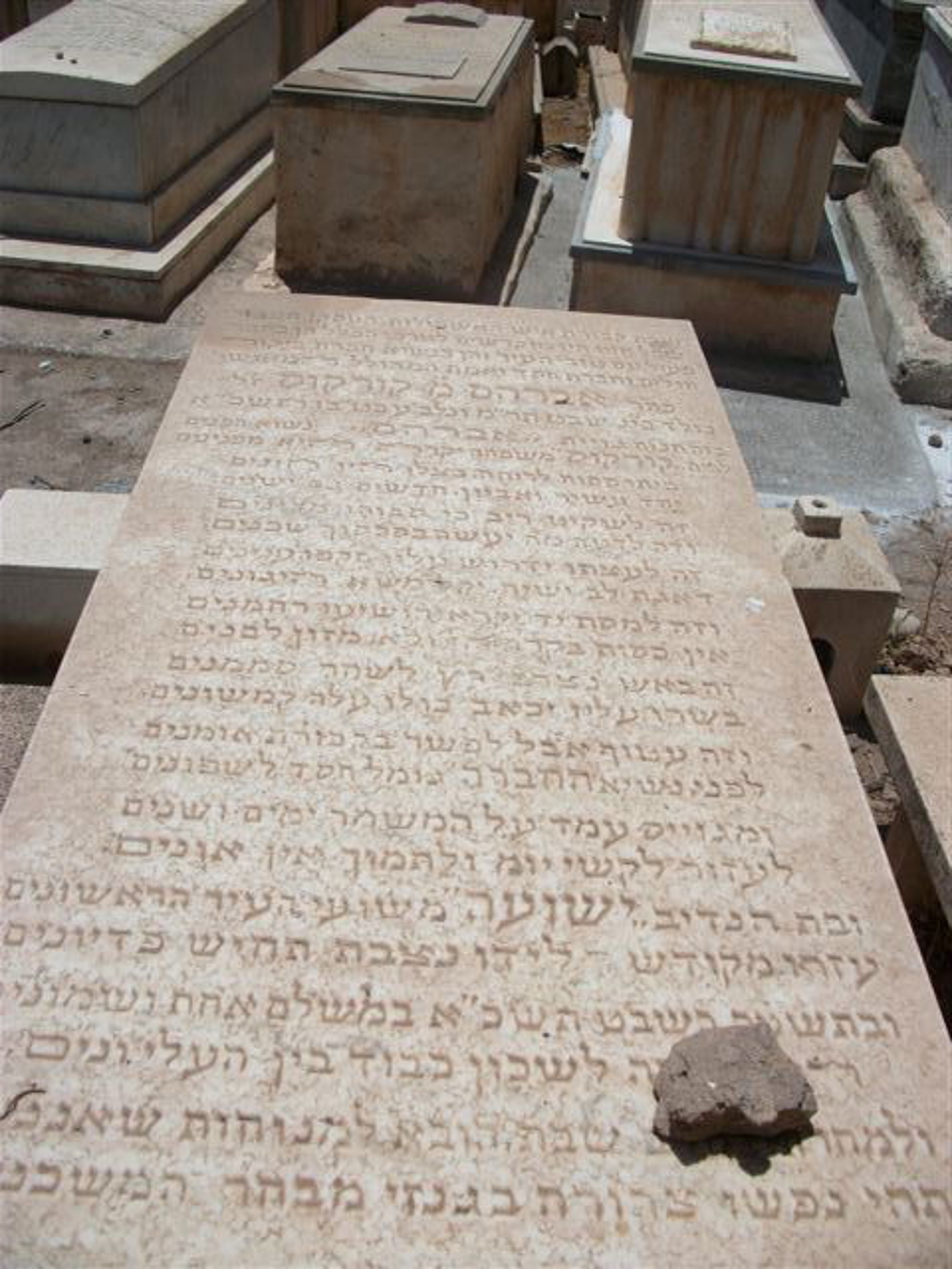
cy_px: 634
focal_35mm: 31
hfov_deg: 45.4
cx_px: 476
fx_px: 1137
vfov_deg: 58.4
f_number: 8.8
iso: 80
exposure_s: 1/412
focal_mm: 5.7
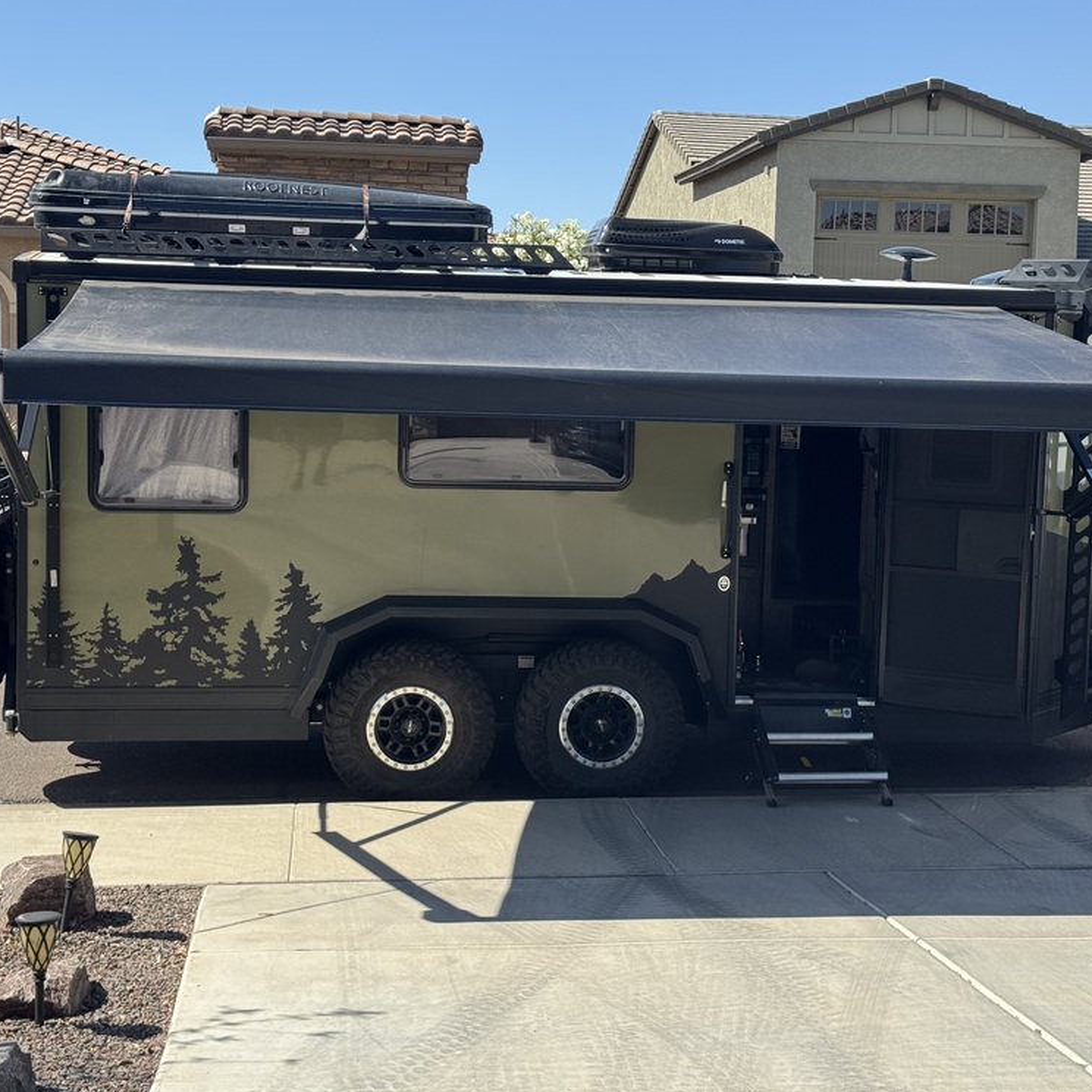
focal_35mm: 57
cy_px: 546
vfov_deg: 30.0
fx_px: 2034
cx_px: 565
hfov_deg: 30.0
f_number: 1.78
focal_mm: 6.76
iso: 64
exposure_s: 1/2513
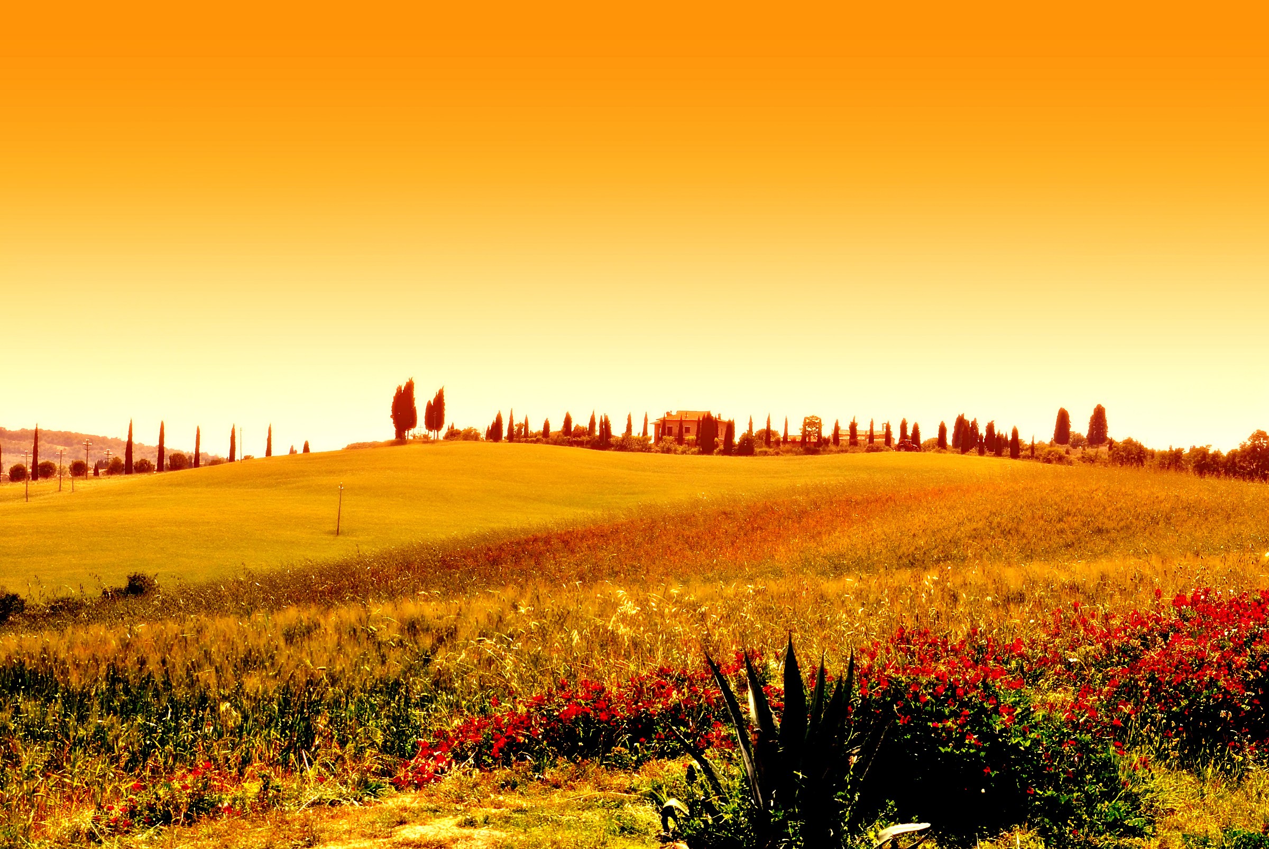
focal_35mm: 129
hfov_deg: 15.9
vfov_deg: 10.7
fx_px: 4552
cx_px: 634
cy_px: 424
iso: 100
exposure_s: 1/160
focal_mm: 86
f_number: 13
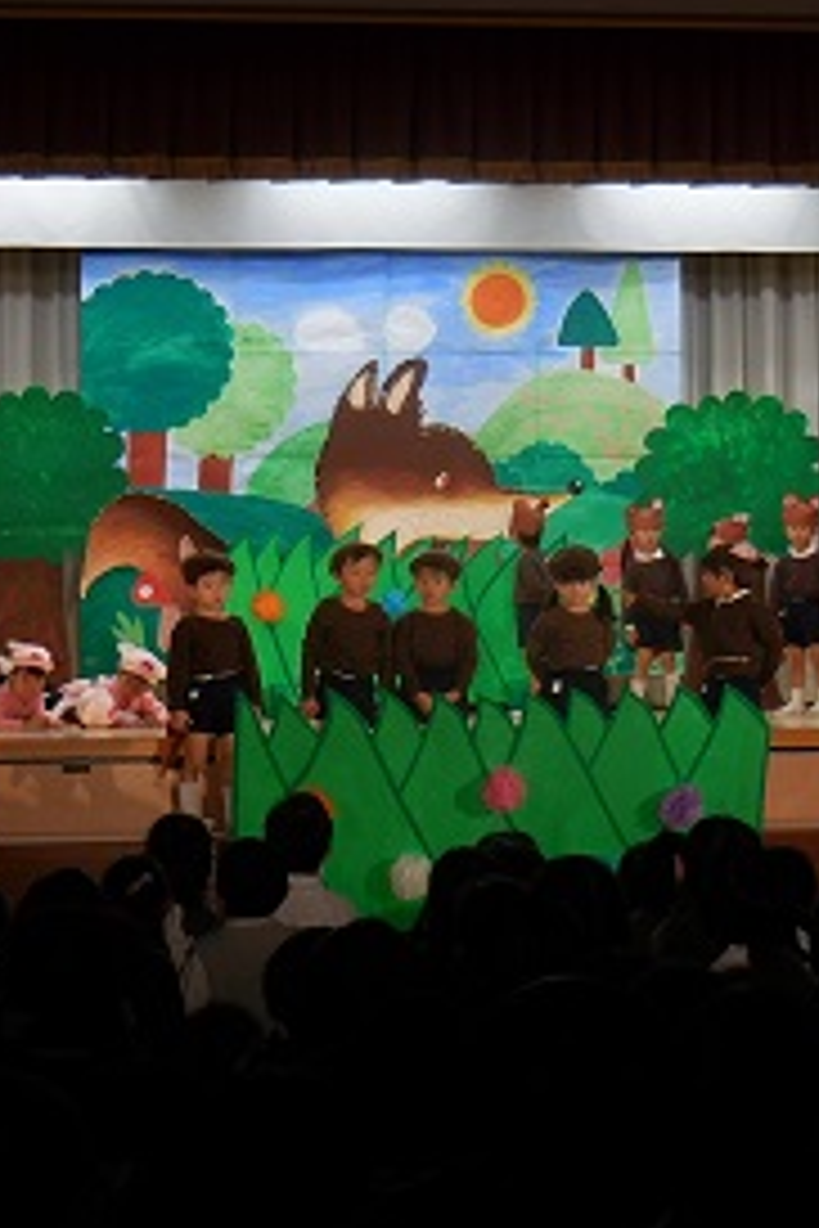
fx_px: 2866
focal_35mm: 84
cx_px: 536
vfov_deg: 24.1
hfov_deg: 16.2
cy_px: 432
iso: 125
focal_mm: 8.1
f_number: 4.2
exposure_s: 1/40
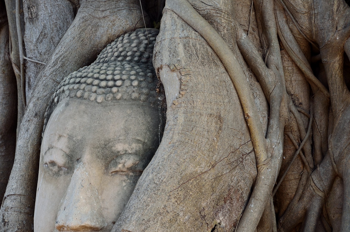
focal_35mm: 232
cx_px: 103
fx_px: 2248
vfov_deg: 5.9
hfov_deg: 8.9
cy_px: 163
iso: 100
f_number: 5.6
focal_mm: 105
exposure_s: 1/40
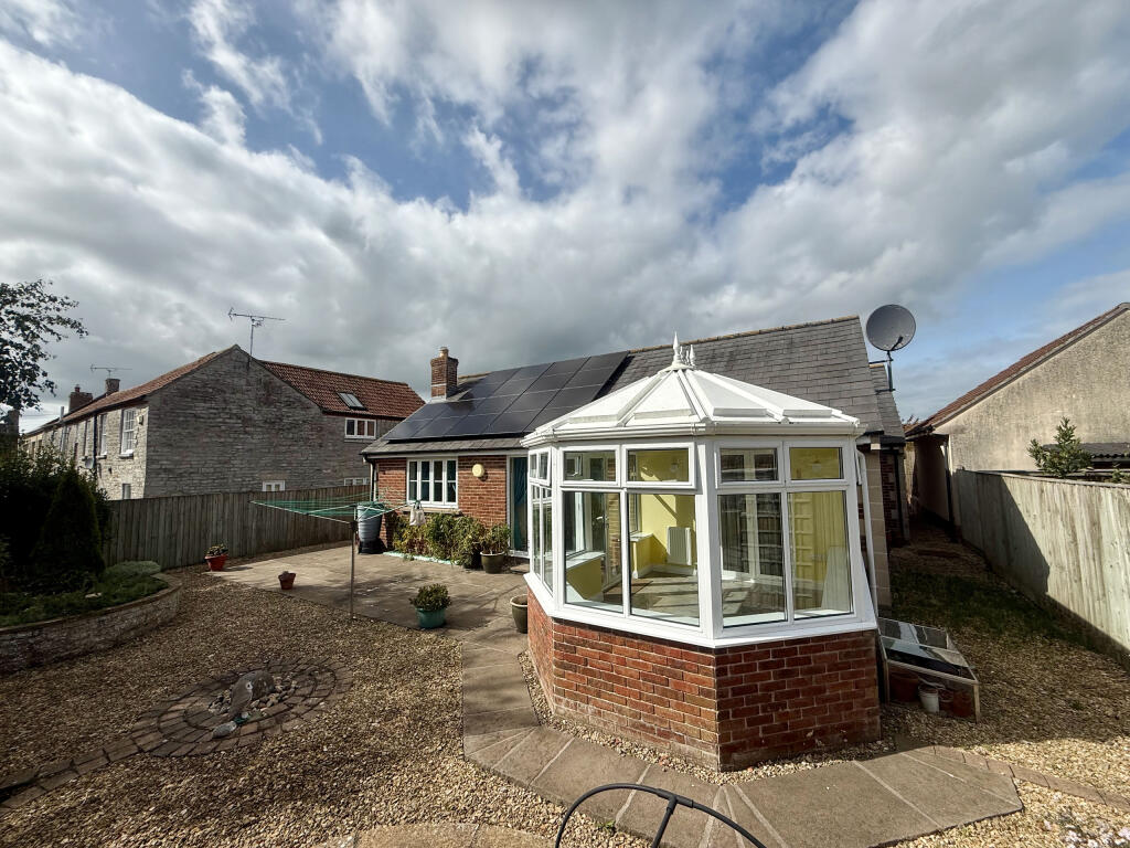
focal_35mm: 14
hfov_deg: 102.1
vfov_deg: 85.7
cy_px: 424
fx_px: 457
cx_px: 565
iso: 50
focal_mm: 2.22
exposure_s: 1/3663
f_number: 2.2
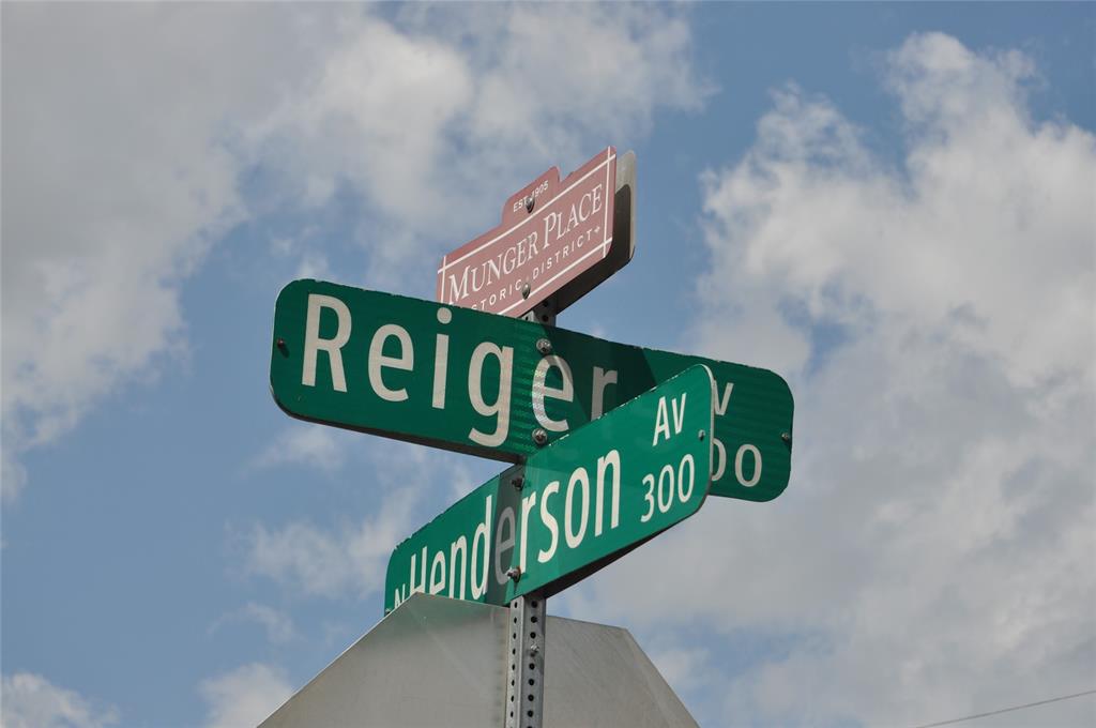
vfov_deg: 11.4
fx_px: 3649
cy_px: 364
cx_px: 548
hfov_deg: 17.1
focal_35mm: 120
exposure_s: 1/1000
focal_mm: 80
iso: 200
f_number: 8
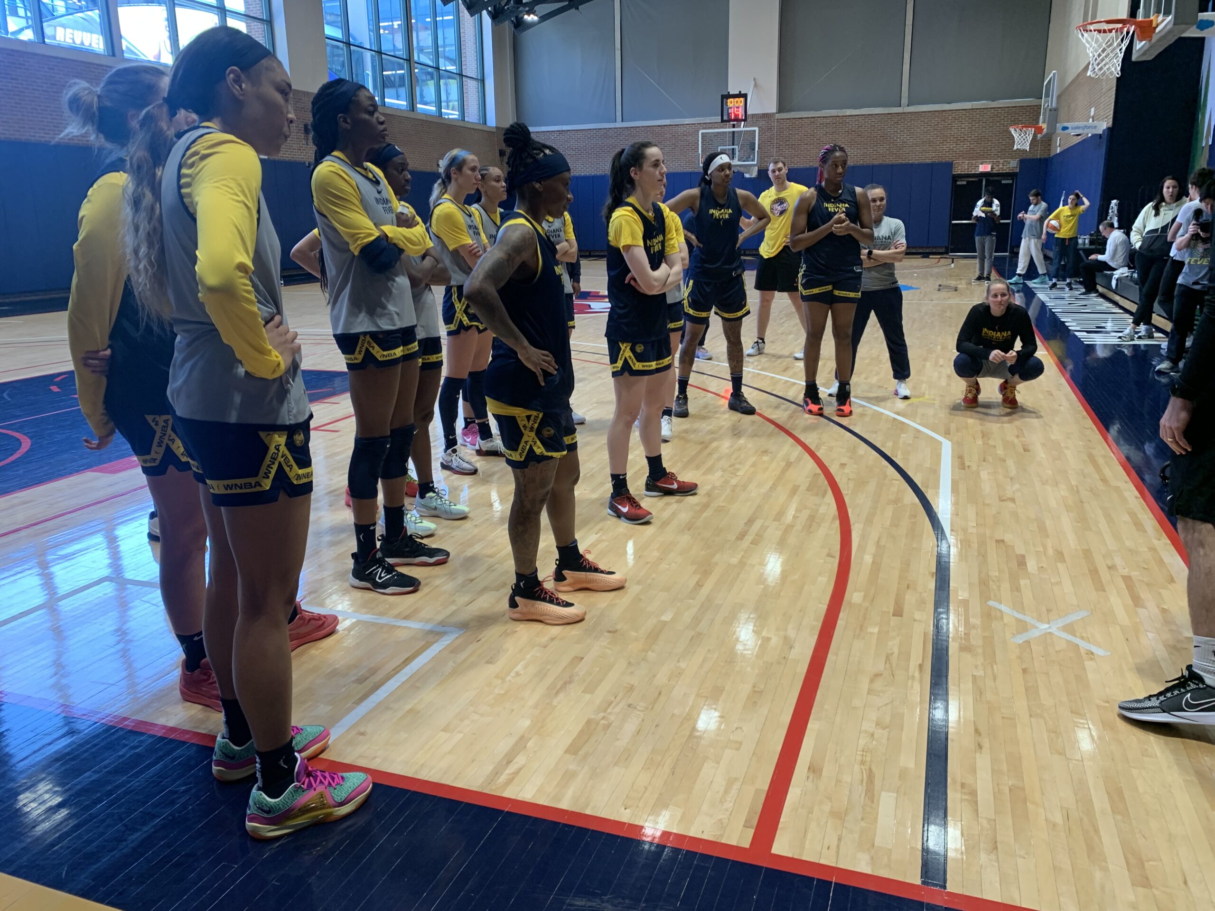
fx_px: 913
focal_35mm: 26
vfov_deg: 53.1
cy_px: 456
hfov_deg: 67.3
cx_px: 608
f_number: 1.8
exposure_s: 1/121
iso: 80
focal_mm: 4.25
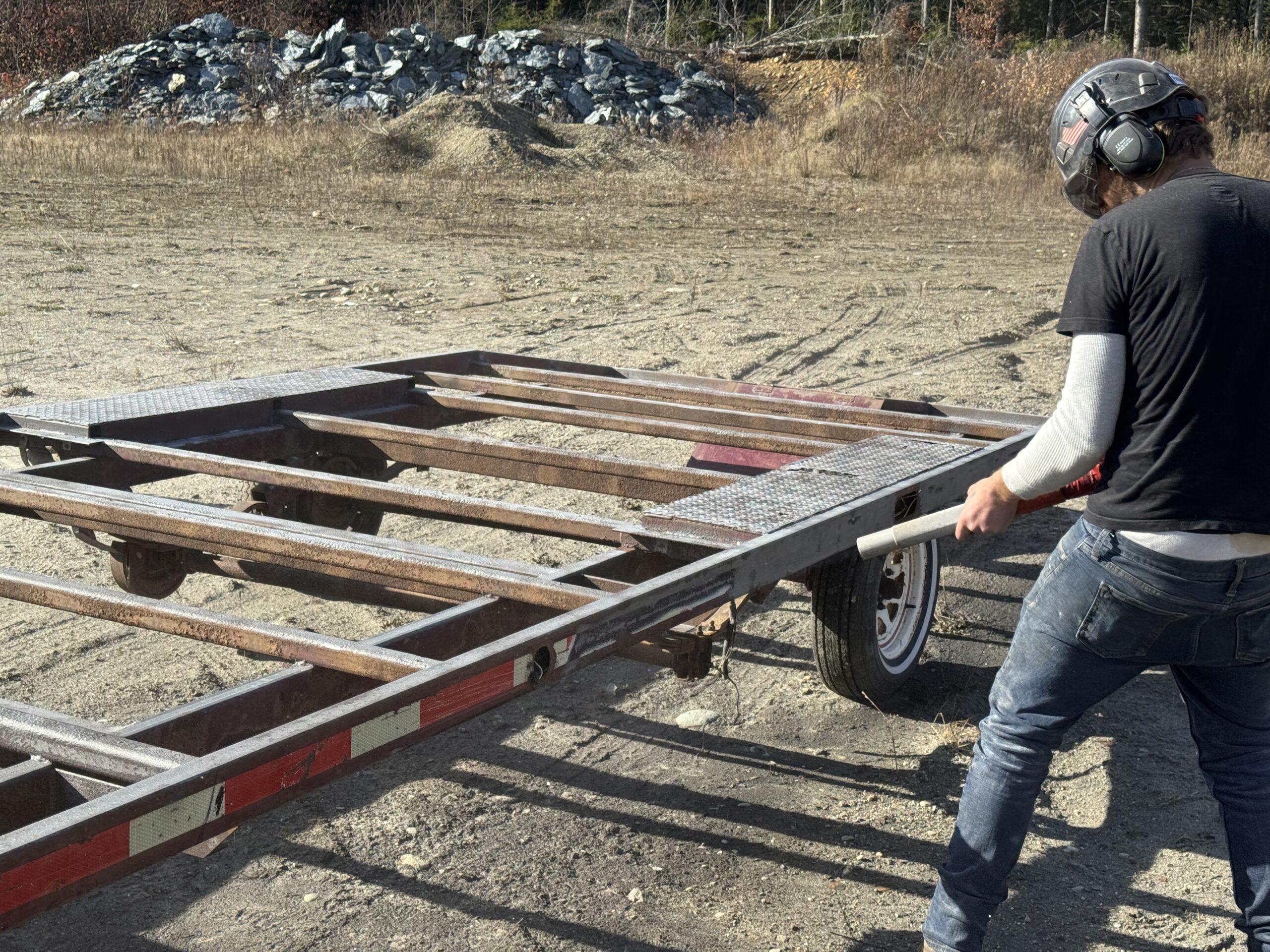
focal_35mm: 48
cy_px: 476
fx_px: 1761
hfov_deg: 39.7
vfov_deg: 30.3
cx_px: 635
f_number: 1.78
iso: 64
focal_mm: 6.76
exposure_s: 1/2179
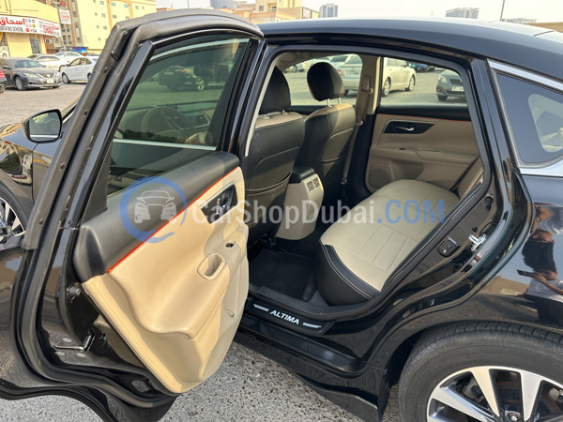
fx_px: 390
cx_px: 282
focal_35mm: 24
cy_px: 211
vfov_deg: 56.8
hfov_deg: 71.6
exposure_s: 1/580
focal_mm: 6.86
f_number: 1.78
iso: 80
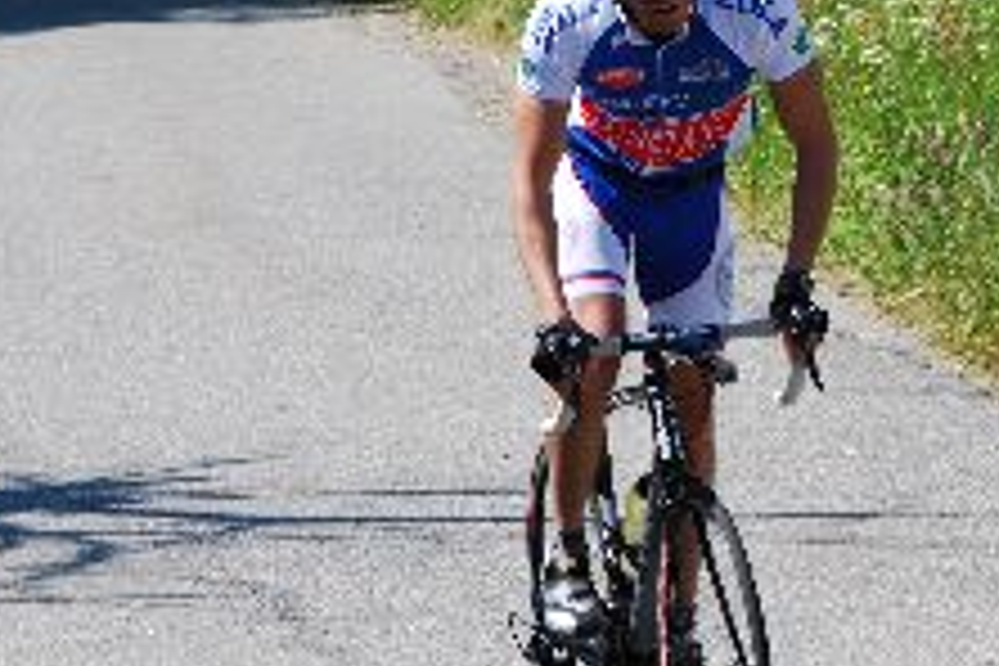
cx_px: 729
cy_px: 340
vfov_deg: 3.3
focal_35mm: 411
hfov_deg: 5.0
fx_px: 11405
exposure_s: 1/125
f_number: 10
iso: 100
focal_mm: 135
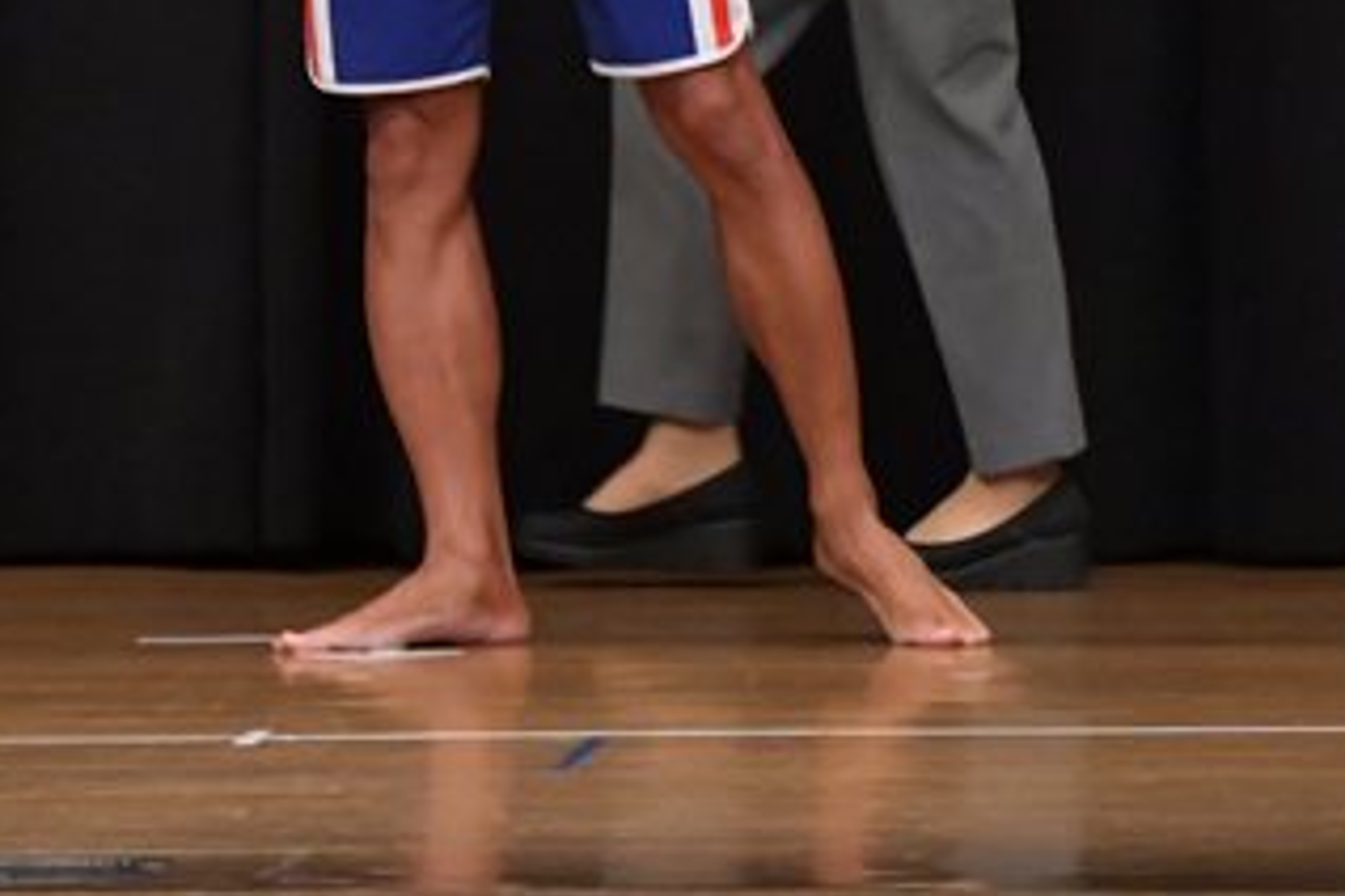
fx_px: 23199
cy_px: -173
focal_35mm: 621
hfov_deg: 3.3
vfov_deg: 2.2
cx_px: 607
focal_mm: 170
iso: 6400
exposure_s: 1/400
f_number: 5.6
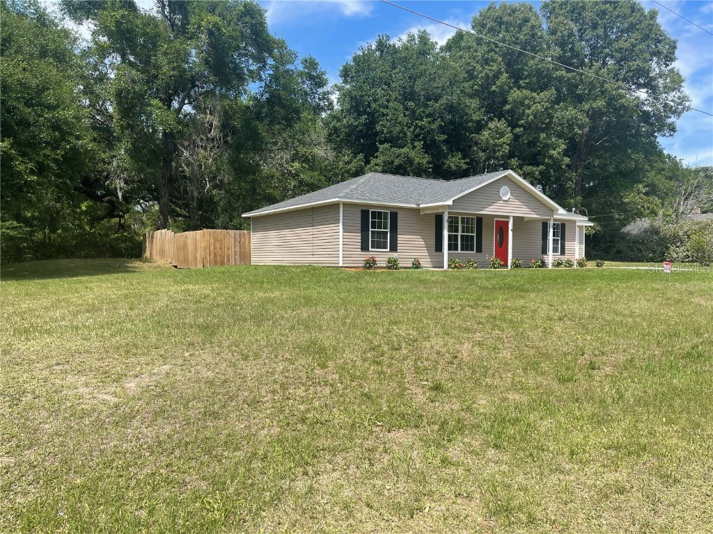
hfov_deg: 67.3
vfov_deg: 53.1
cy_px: 267
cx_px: 356
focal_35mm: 26
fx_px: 536
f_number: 1.6
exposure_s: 1/1767
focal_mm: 5.1
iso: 32
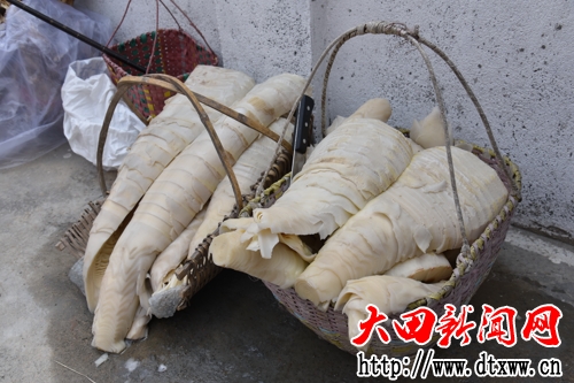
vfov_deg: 38.9
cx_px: 287
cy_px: 192
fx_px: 542
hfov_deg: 55.8
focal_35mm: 34
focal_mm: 34
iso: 200
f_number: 9
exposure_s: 1/320
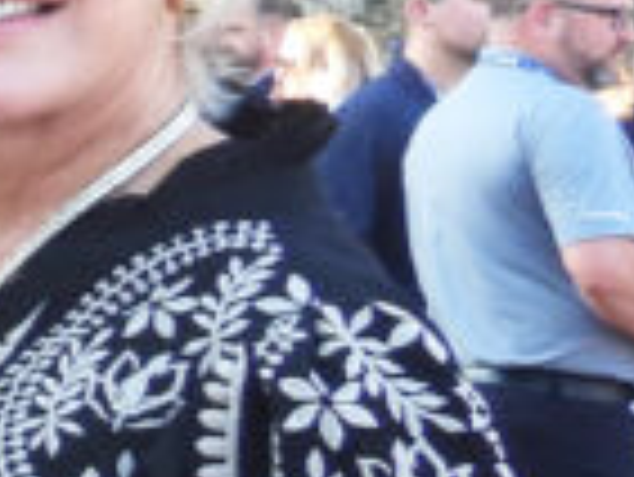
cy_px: 284
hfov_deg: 8.6
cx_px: -1506
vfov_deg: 8.5
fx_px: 3190
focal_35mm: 174
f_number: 2.8
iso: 100
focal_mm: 4.3
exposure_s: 1/100
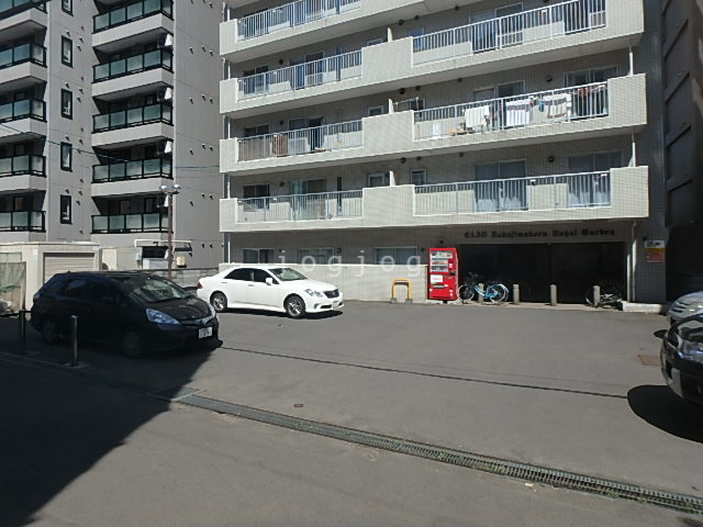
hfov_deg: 79.0
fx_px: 426
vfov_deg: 63.4
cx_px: 352
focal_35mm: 21
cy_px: 264
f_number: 6
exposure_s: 1/640
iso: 125
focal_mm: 3.7
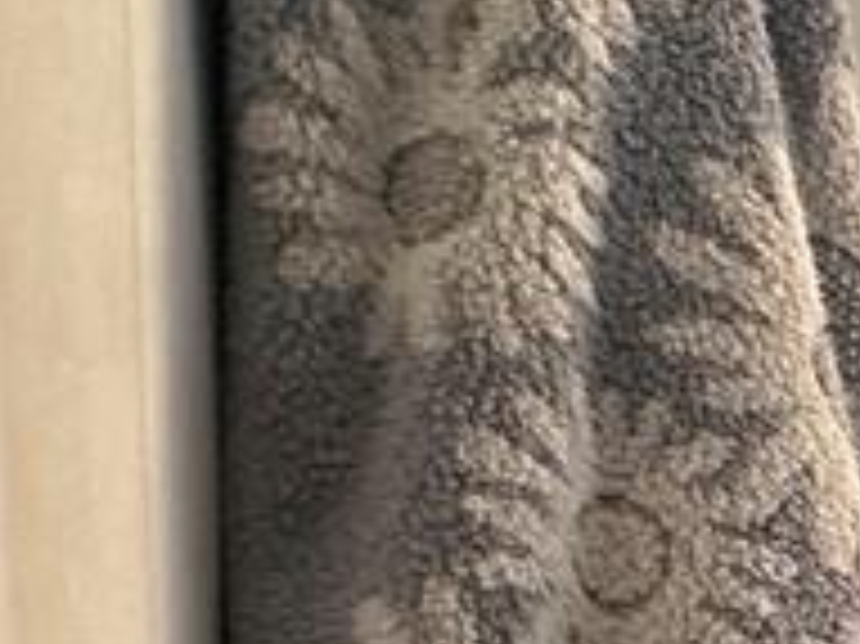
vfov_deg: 15.6
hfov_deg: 16.1
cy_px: 1293
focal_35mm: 75
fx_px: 1862
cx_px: 1936
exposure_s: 1/60
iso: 400
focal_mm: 2.22
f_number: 2.2
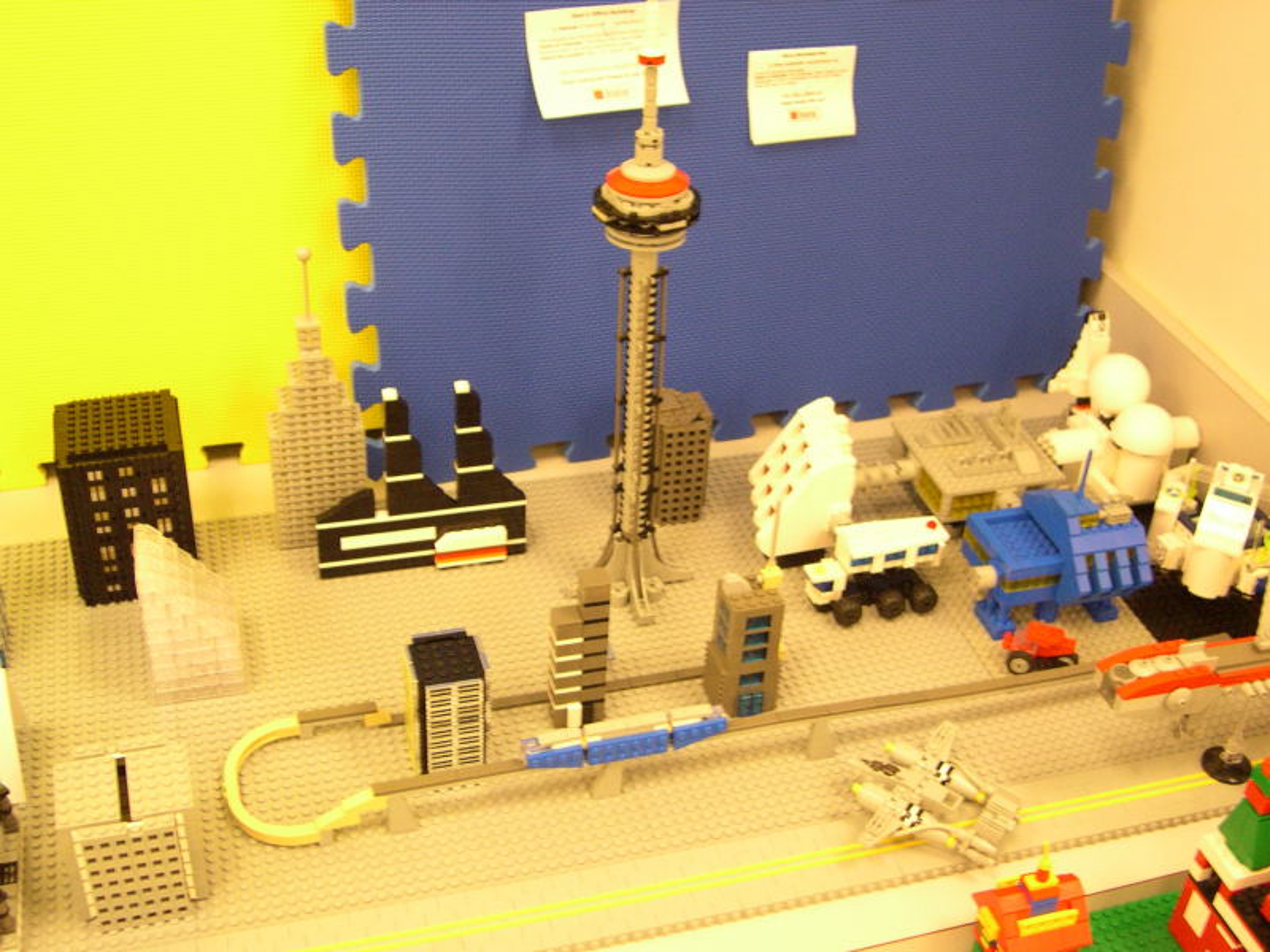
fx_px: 1541
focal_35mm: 42
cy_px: 476
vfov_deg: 34.3
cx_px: 635
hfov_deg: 44.8
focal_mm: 9
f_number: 2.9
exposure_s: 1/10.8
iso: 400
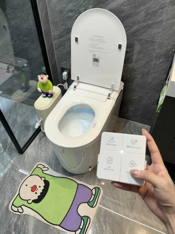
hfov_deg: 56.8
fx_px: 162
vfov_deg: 71.6
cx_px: 88
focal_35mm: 24
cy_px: 117
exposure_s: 1/99
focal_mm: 6.86
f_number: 1.78
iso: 250
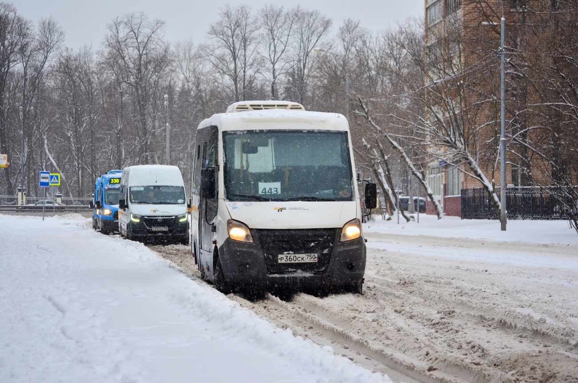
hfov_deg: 20.1
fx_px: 1634
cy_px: 192
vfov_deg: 13.4
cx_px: 289
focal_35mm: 102
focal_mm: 68
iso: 160
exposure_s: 1/250
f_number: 4.5
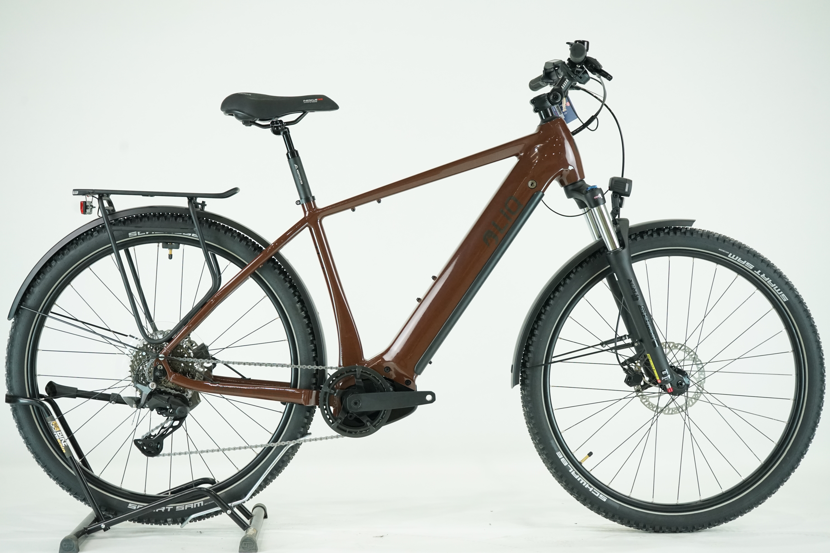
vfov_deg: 24.2
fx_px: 1291
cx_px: 415
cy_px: 276
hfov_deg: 35.6
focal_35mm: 56
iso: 2500
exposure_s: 1/200
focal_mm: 56
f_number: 6.3
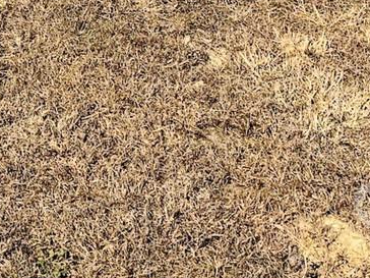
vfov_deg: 9.3
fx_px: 1443
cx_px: -113
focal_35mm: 135
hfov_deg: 14.0
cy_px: -489
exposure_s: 1/3597
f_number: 1.78
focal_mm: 6.76
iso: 80
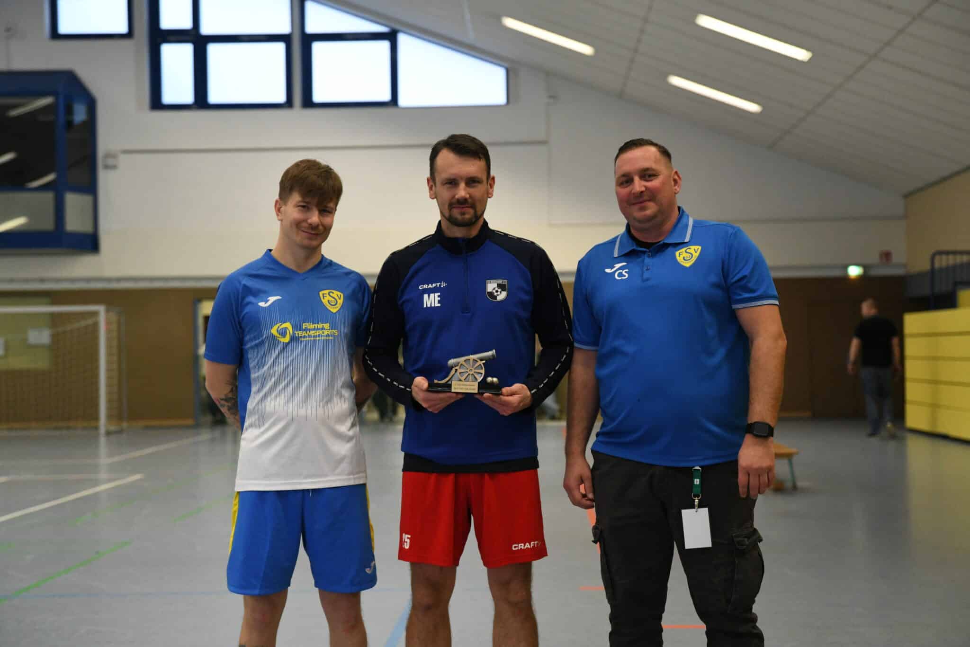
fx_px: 1401
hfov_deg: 38.2
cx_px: 485
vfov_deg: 26.0
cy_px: 324
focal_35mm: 52
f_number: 2.8
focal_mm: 52
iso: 5000
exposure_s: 1/800
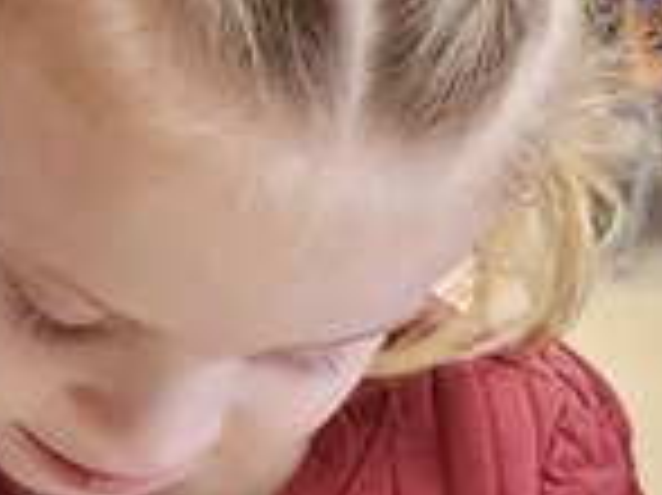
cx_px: 365
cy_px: 608
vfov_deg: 9.1
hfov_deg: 12.4
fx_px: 3057
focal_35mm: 160
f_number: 1.8
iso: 320
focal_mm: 5.4
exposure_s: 1/120
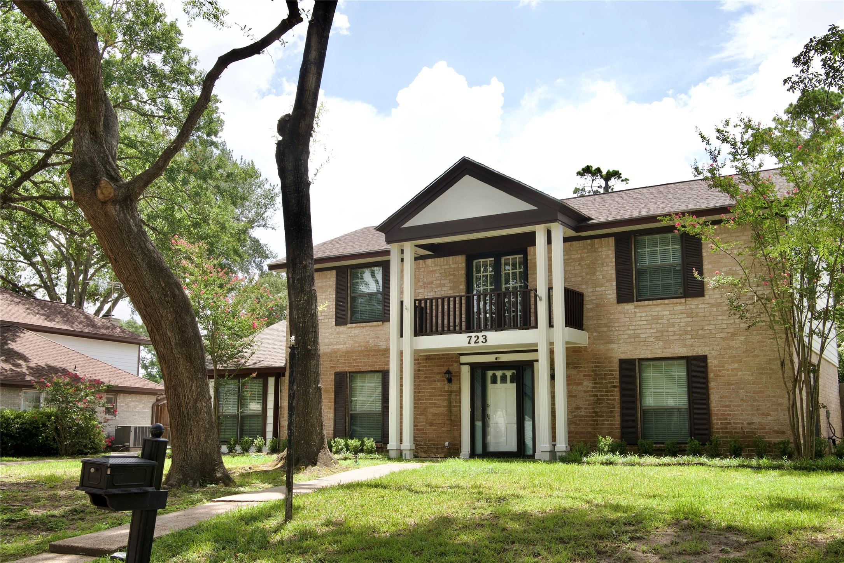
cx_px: 422
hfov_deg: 51.9
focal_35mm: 37
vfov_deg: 36.0
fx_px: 868
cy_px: 282
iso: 400
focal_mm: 37
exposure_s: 1/60
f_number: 25
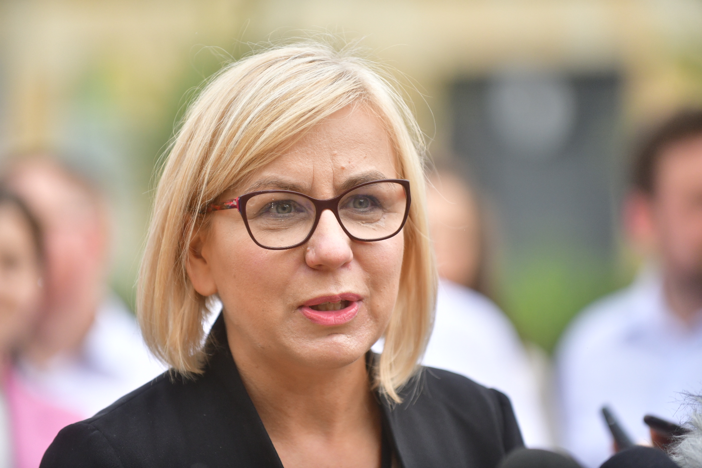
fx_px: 3900
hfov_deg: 10.3
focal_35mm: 200
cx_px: 351
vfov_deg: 6.9
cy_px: 234
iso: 800
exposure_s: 1/3200
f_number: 2.8
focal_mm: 200
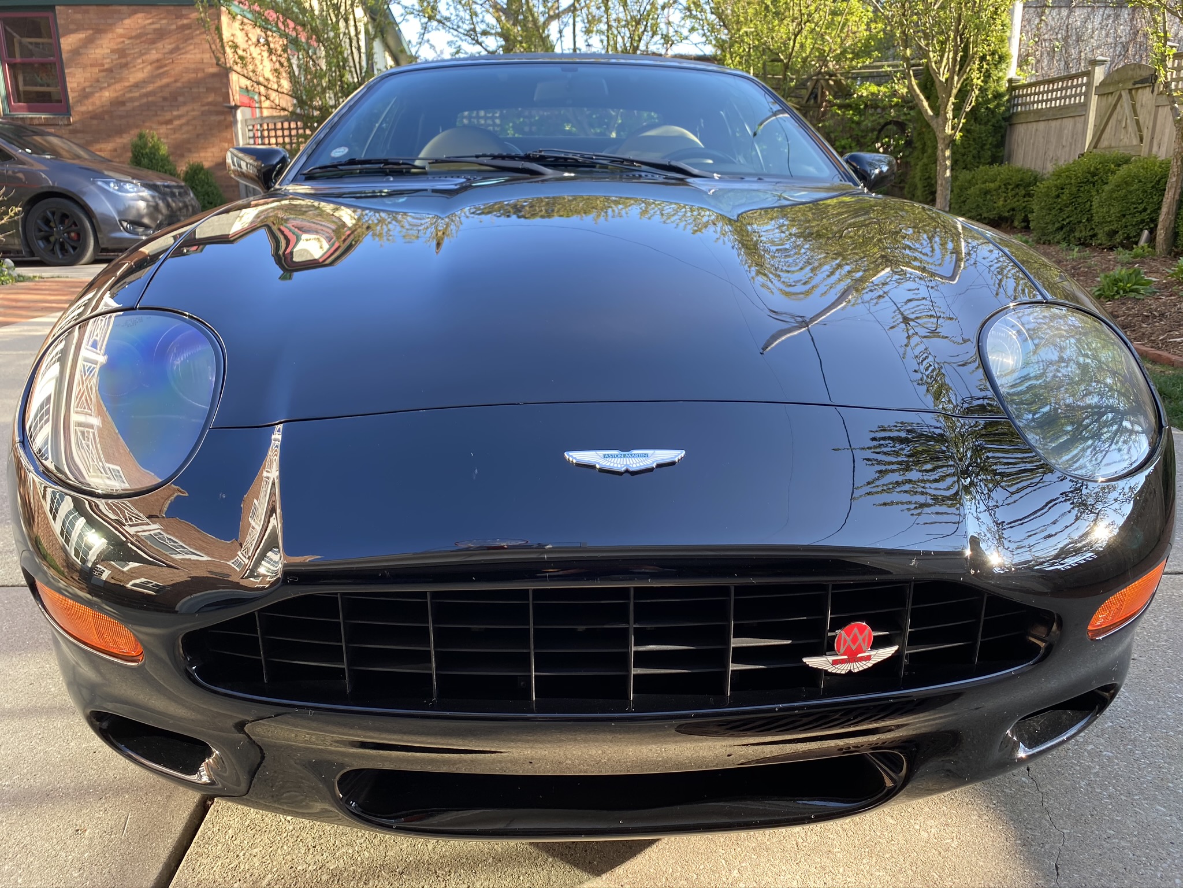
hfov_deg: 67.3
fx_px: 889
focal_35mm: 26
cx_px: 592
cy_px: 444
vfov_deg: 53.1
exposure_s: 1/142
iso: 32
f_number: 1.8
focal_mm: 4.25
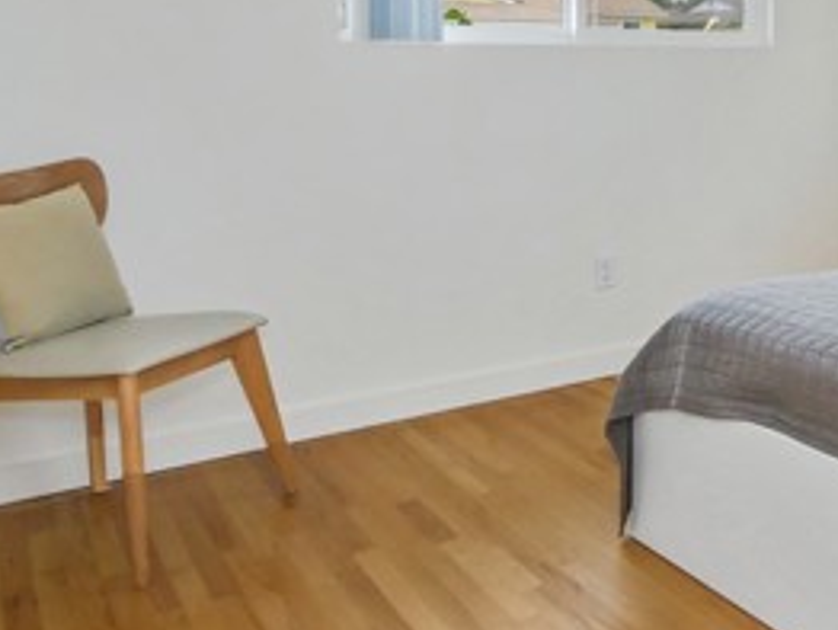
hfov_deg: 38.1
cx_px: 960
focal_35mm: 39
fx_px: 945
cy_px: 232
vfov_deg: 36.6
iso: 1250
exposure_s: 1/320
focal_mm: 8
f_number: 16
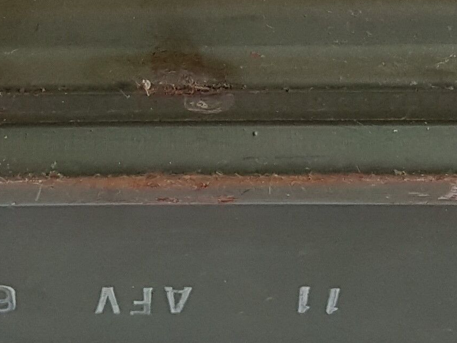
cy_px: -209
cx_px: 189
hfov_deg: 17.6
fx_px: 1479
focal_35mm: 112
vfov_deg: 12.4
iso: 100
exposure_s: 1/50
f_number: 1.7
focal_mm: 4.2
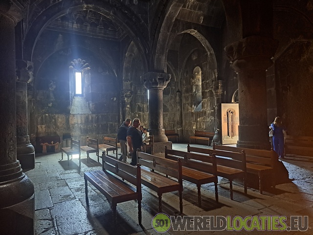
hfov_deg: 71.6
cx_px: 156
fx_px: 217
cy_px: 118
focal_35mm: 24
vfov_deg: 56.8
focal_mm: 5.23
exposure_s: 1/25
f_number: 1.8
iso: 500
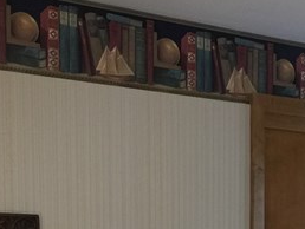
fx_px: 1014
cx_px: 384
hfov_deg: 16.3
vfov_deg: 12.3
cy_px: 334
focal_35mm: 115
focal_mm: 4.15
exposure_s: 1/30
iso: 50
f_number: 2.2
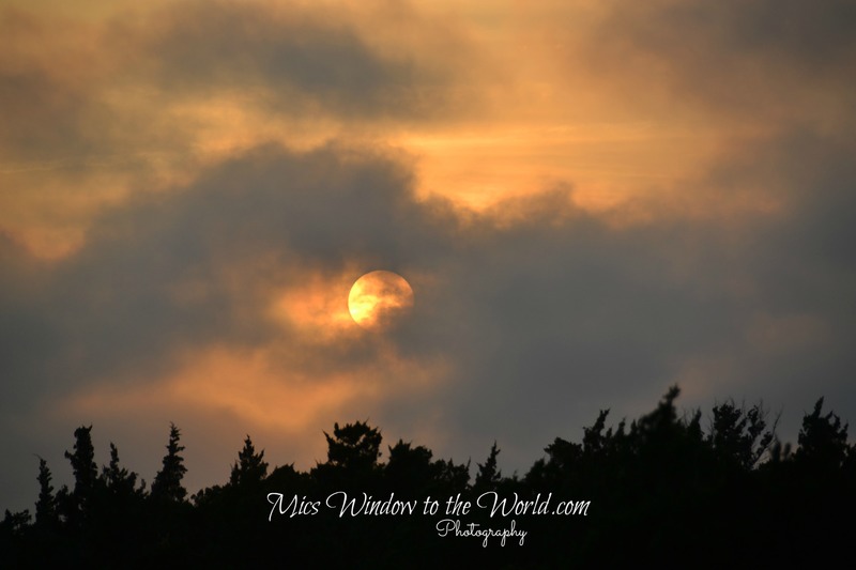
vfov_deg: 4.6
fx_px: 7131
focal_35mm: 300
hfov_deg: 6.9
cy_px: 285
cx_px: 428
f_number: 5.6
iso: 100
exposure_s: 1/500
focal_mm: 200
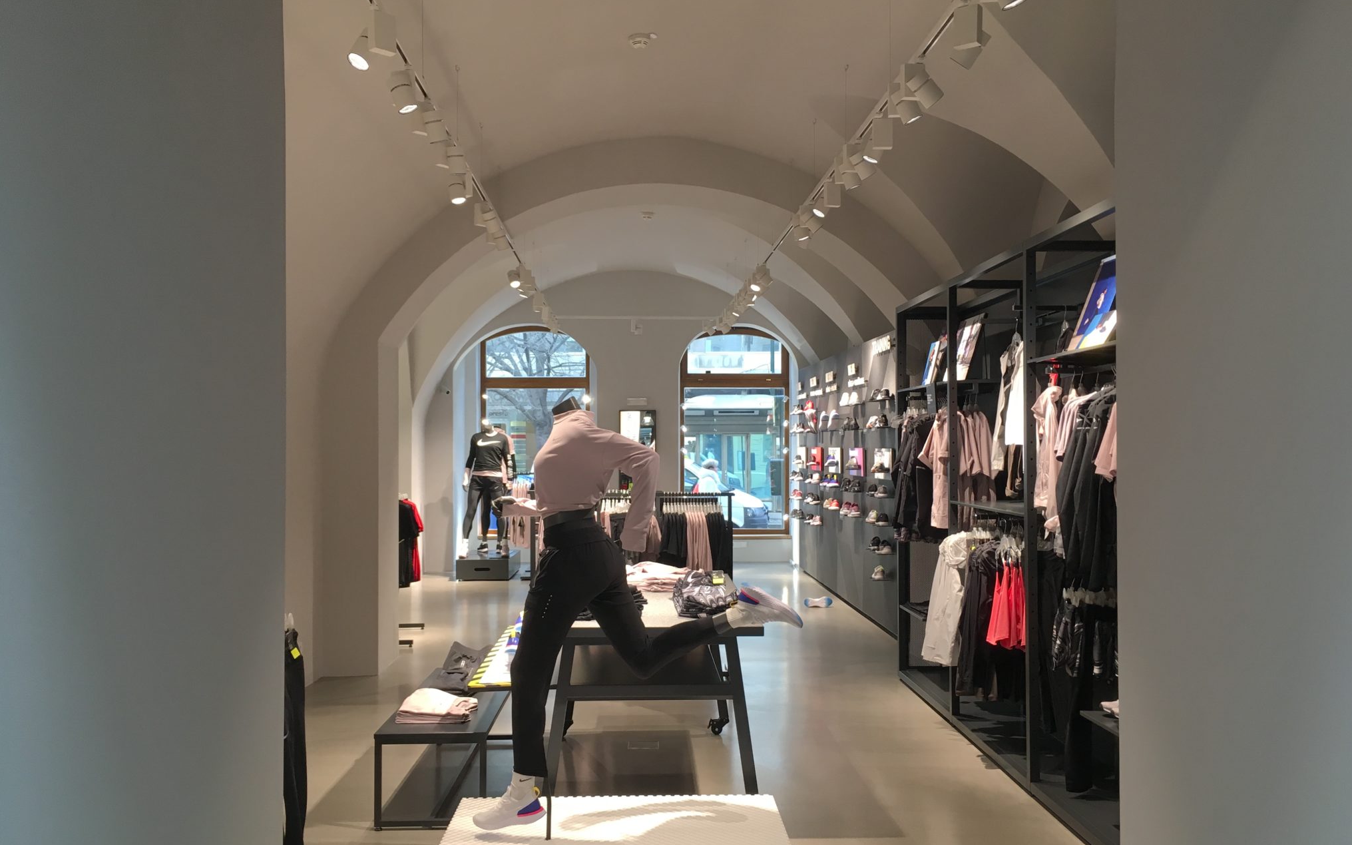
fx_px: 1142
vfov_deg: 40.6
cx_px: 680
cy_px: 432
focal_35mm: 31
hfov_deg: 61.2
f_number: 2.2
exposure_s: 1/33
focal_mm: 4.15
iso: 32
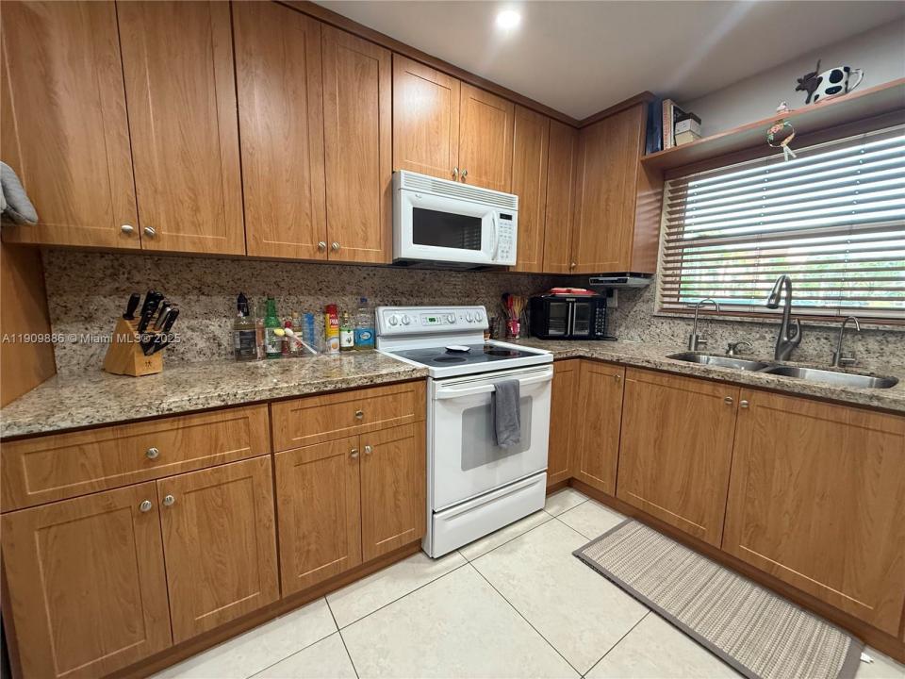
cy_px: 340
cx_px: 452
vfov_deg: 85.7
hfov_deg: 102.1
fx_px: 366
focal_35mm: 14
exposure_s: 1/60
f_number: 2.2
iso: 250
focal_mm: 2.22
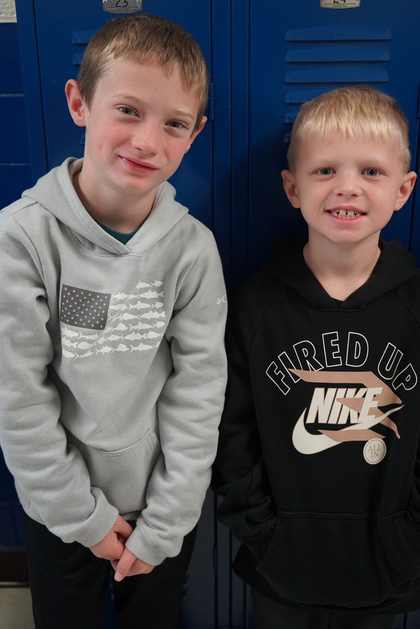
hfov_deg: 31.9
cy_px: 314
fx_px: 735
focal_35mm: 42
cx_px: 210
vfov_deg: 46.4
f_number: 4.5
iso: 3200
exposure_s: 1/160
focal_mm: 42
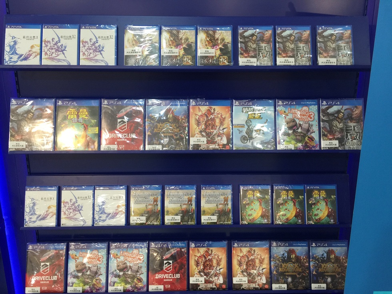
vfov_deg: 48.2
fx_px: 328
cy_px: 147
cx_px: 196
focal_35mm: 29
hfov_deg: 61.7
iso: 40
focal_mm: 4.15
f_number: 2.2
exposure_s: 1/30
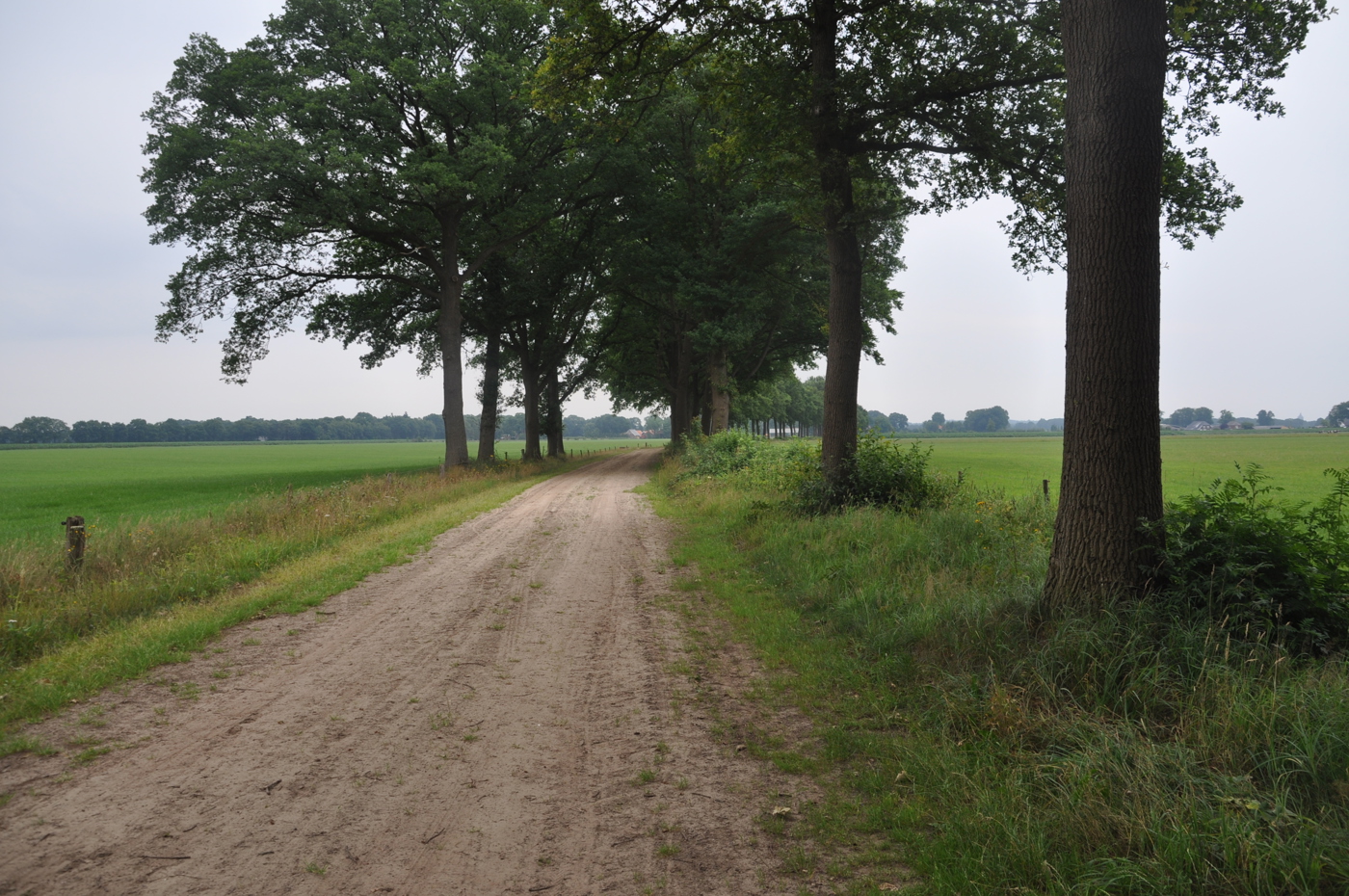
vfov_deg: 47.8
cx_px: 674
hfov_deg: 67.4
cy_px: 448
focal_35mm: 27
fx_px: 1011
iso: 200
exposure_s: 1/200
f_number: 7.1
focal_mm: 18
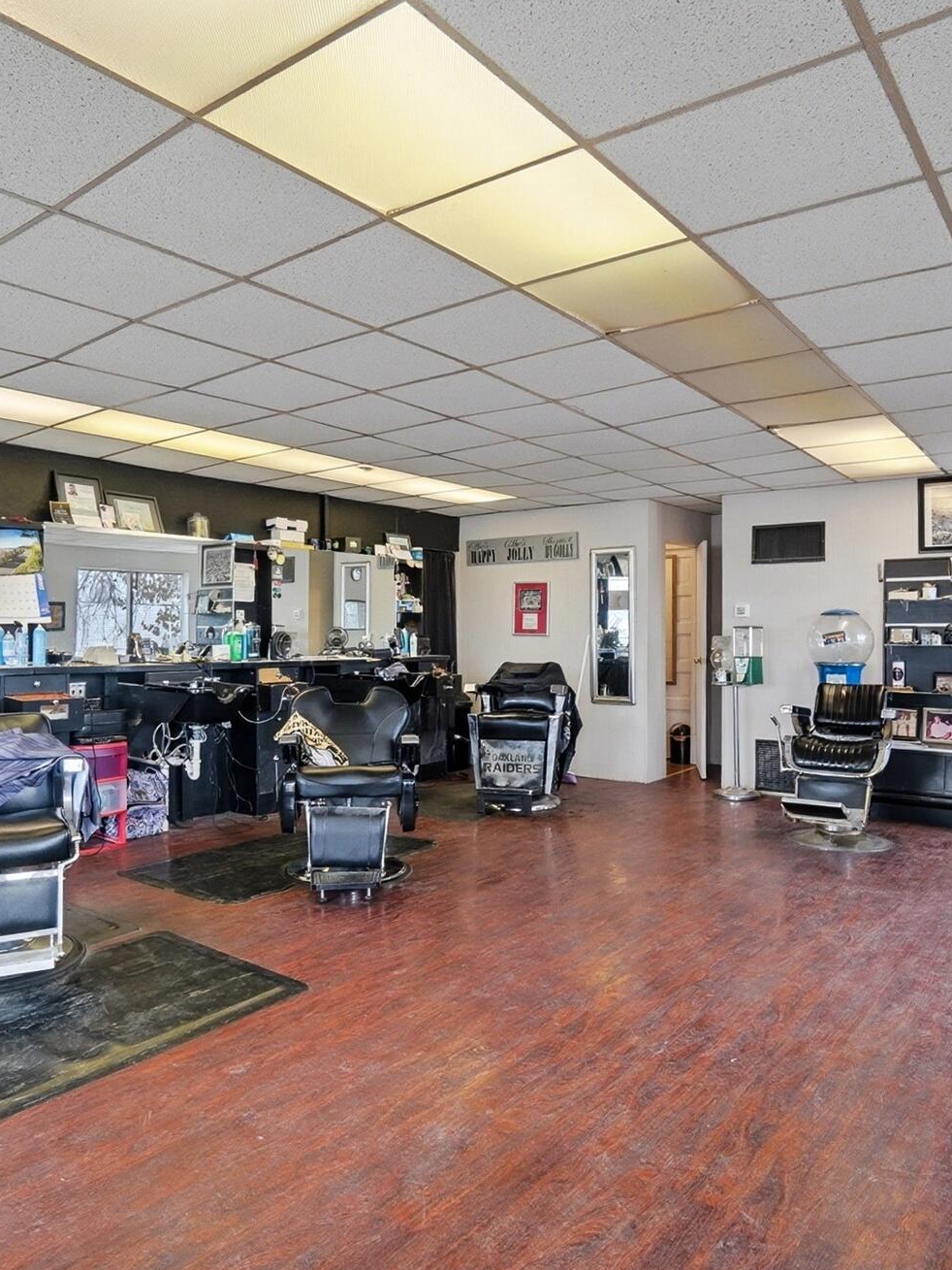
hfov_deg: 61.1
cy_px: 632
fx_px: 807
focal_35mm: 22
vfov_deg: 76.4
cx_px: 468
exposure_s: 1/200
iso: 100
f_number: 4
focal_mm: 10
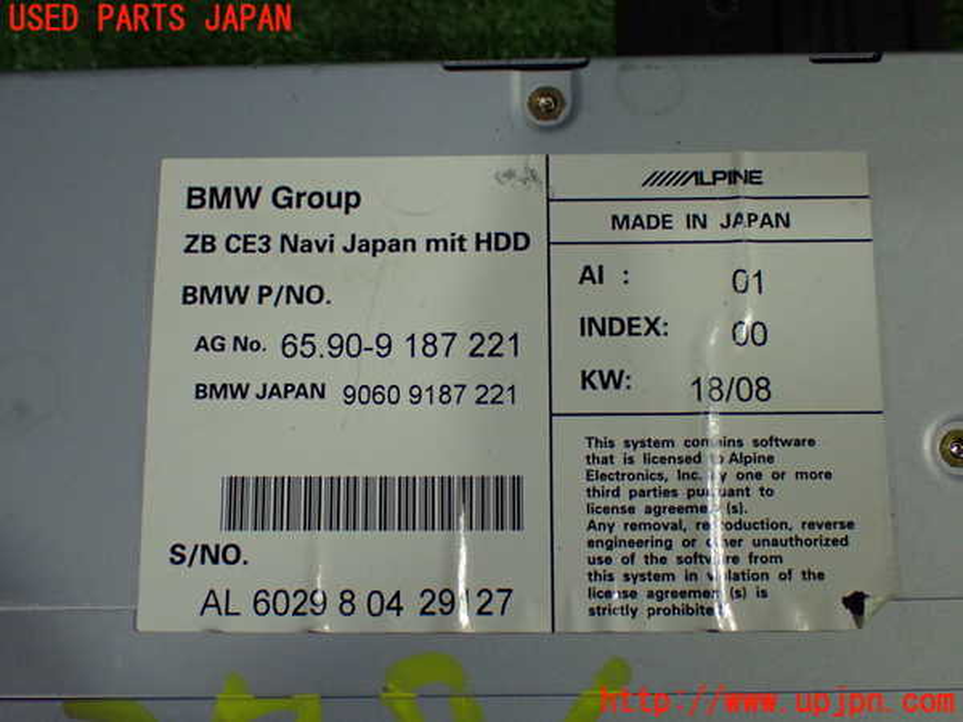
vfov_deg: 30.9
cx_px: 482
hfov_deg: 40.4
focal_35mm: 47
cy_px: 361
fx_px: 1308
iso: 800
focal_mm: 8.4
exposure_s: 1/125
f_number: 3.1
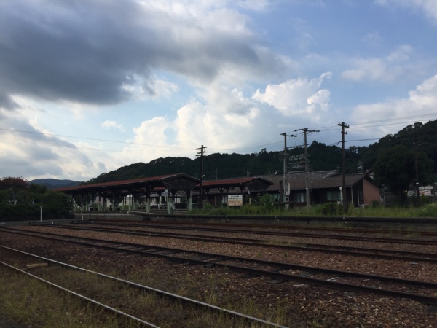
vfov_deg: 48.2
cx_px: 218
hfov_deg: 61.7
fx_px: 366
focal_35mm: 29
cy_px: 164
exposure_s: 1/2475
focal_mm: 4.15
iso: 32
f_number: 2.2
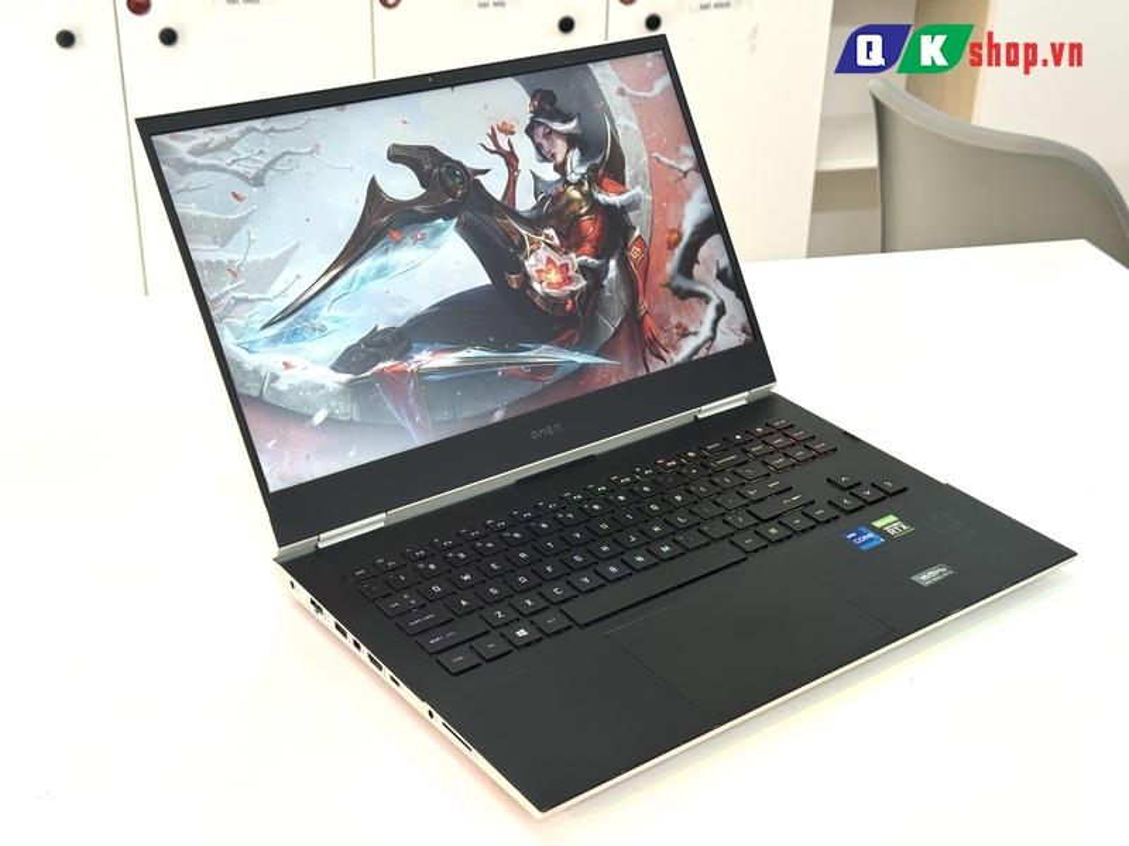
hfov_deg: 39.7
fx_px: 1566
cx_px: 564
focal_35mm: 48
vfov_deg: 30.3
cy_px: 423
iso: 64
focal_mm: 6.76
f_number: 1.78
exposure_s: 1/136
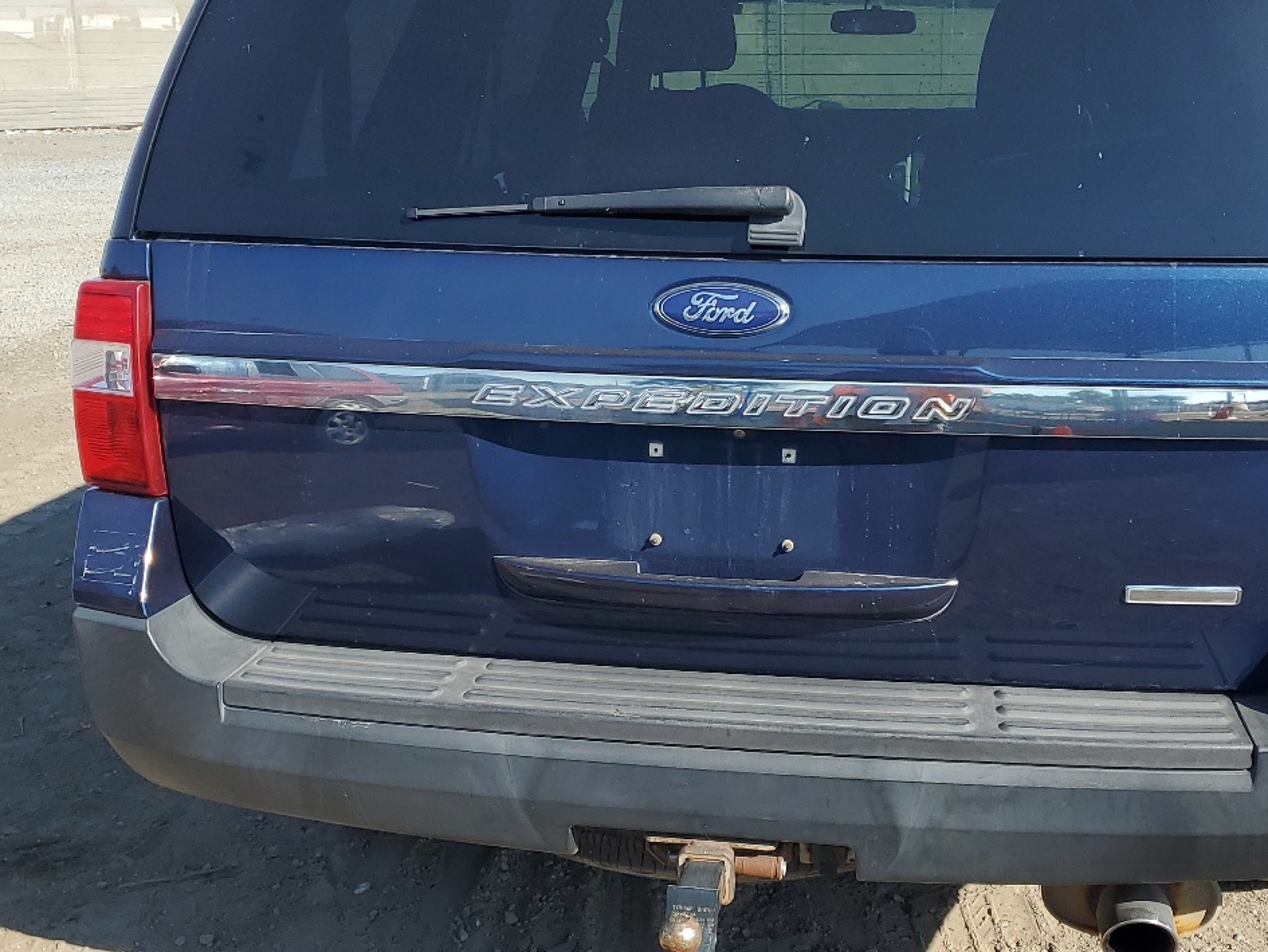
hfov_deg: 42.9
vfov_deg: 32.9
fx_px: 1612
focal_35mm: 44
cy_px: 430
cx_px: 714
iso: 50
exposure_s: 1/2000
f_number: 1.5
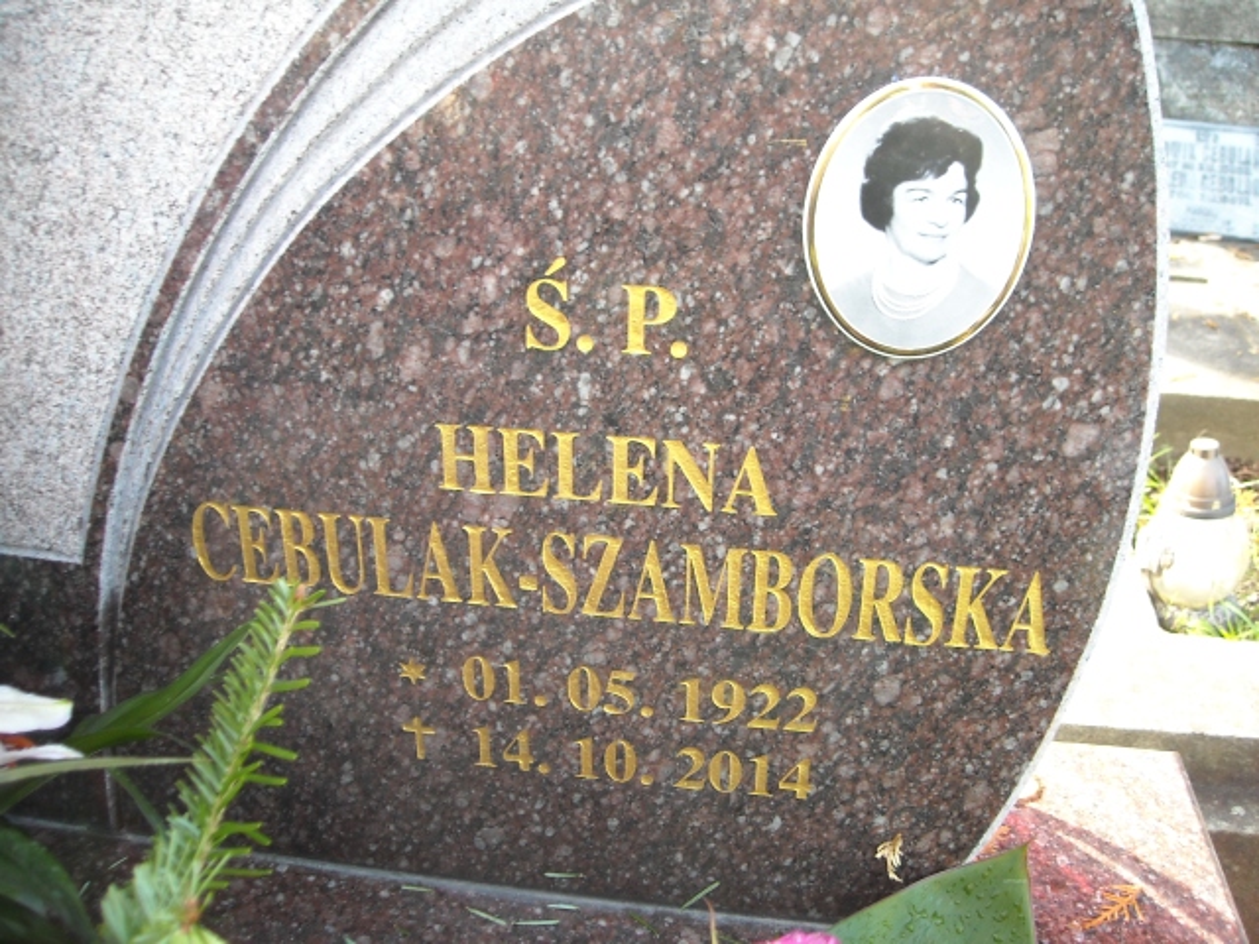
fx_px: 1273
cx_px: 630
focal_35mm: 35
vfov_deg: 40.7
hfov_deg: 52.6
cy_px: 472
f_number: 2.8
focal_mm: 5.7
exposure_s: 1/60
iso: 91
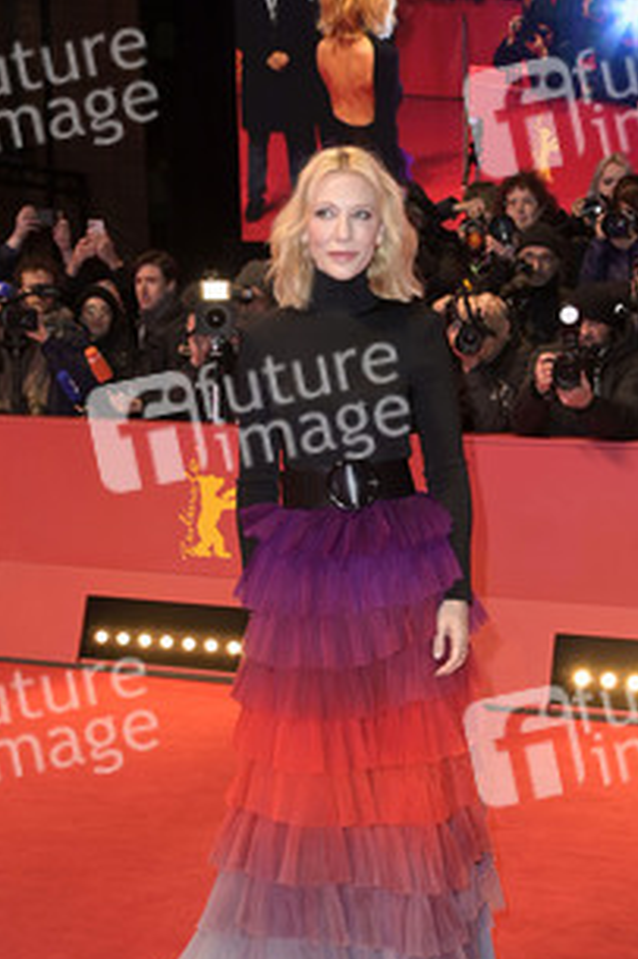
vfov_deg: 33.8
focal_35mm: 59
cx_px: 339
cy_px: 575
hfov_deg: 23.0
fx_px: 1570
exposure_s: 1/250
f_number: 5.6
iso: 1600
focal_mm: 45
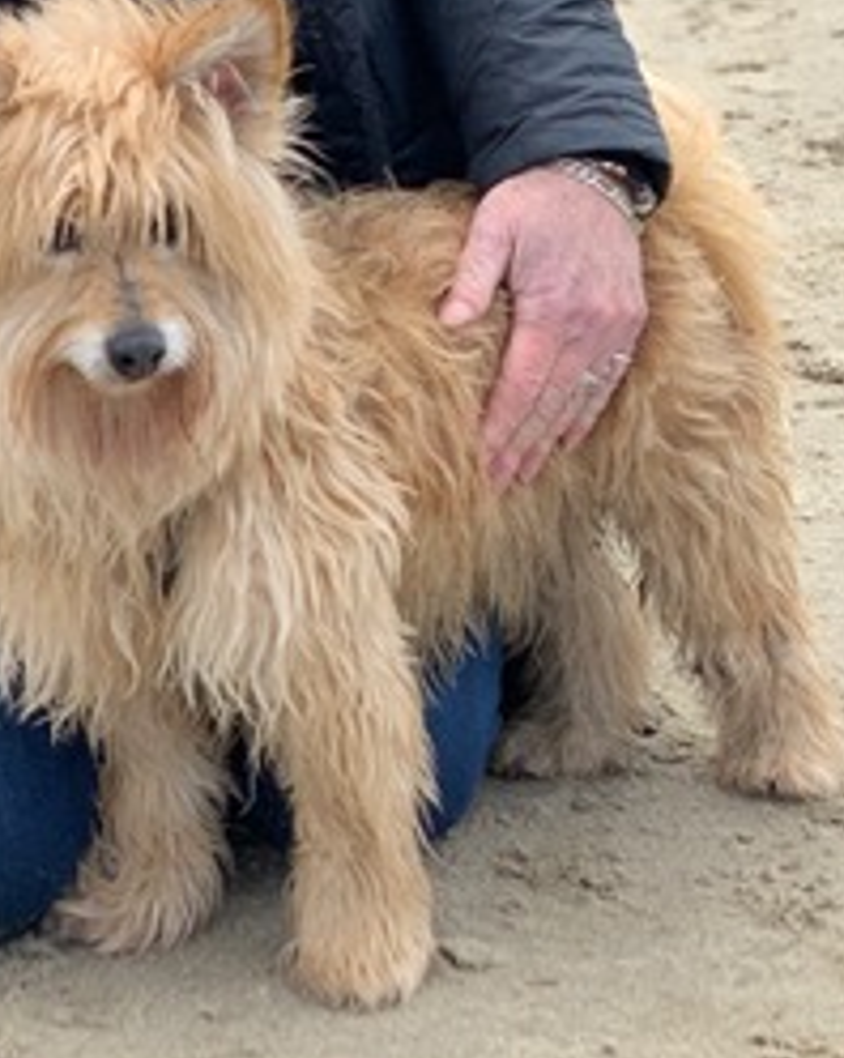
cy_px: -294
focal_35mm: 131
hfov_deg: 11.7
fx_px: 4095
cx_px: 251
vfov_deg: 14.2
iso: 16
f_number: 2.4
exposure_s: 1/749
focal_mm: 6
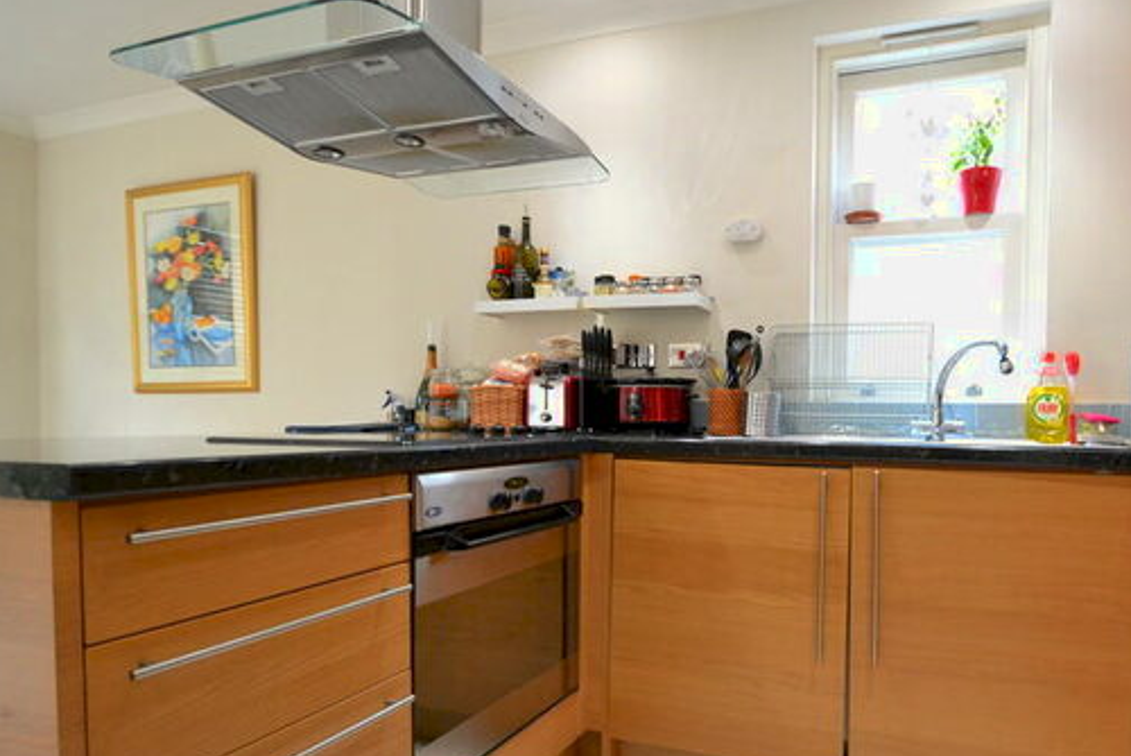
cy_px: 445
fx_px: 660
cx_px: 699
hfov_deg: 79.8
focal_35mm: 21
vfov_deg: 59.2
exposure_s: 1/60
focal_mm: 10
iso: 1400
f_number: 3.5
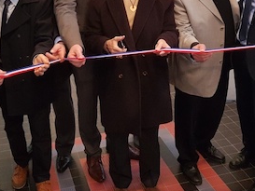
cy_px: 28
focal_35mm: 54
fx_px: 398
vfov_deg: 26.4
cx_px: 118
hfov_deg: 35.5
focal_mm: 4.2
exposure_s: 1/50
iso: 320
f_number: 1.7
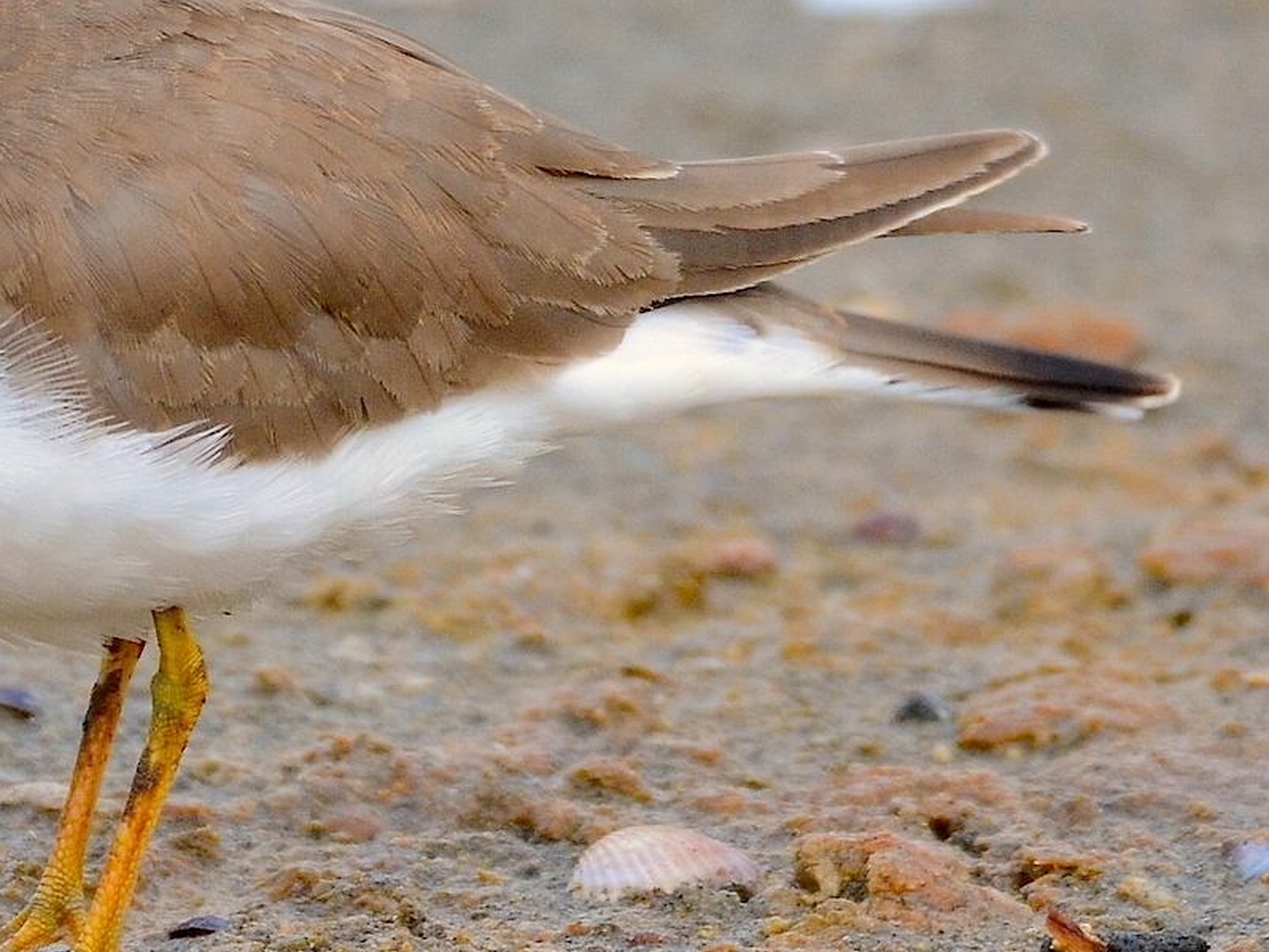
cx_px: -169
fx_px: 84525
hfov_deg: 0.9
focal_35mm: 2305
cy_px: 311
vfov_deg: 0.6
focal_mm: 600
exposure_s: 1/500
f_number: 8
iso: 800
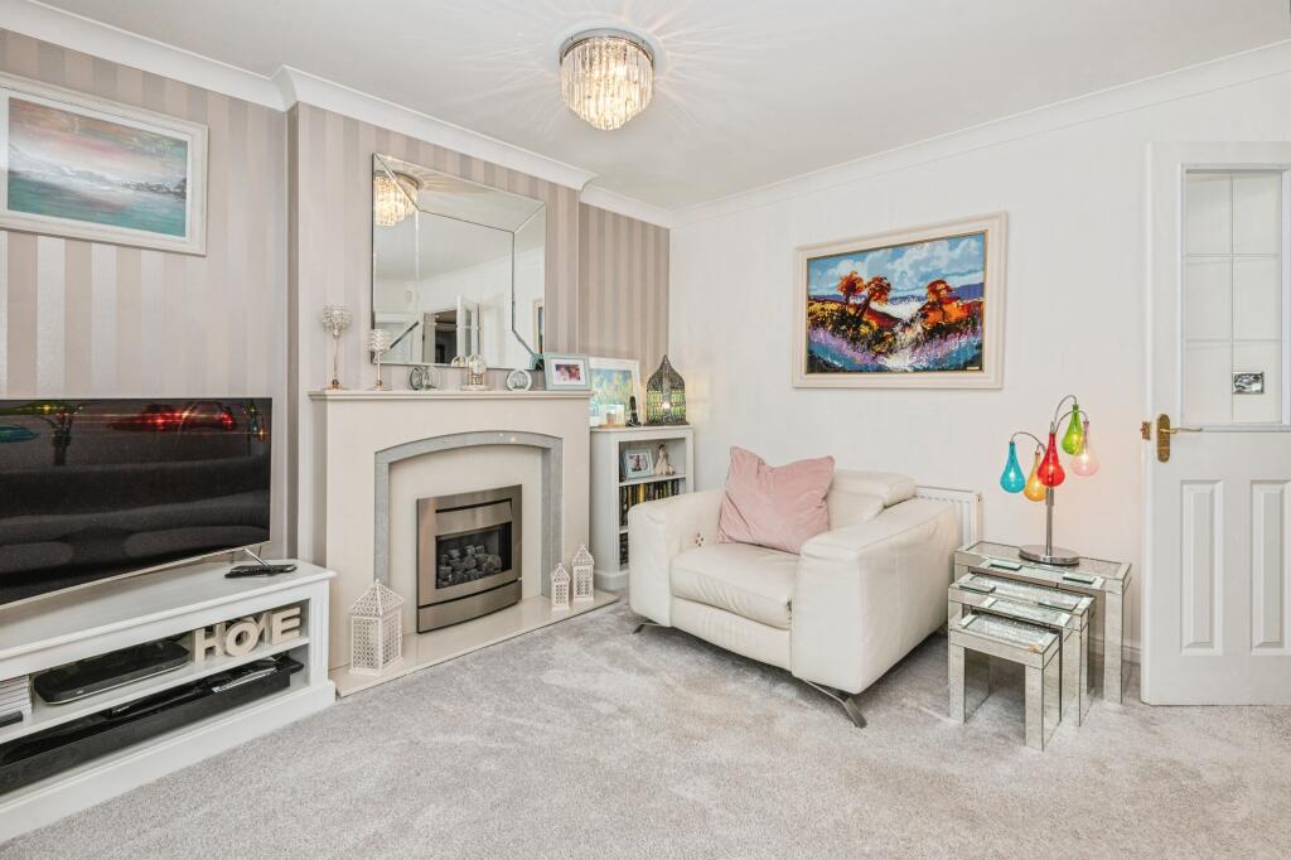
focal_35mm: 16
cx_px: 646
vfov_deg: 73.7
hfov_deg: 96.8
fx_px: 574
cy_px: 430
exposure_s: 1/40
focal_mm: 16
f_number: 8
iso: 320
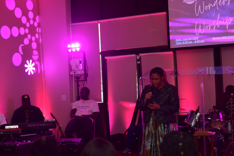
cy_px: 78
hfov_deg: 27.0
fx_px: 487
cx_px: 117
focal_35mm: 75
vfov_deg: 18.2
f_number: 2.8
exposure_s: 1/200
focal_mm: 50
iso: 320
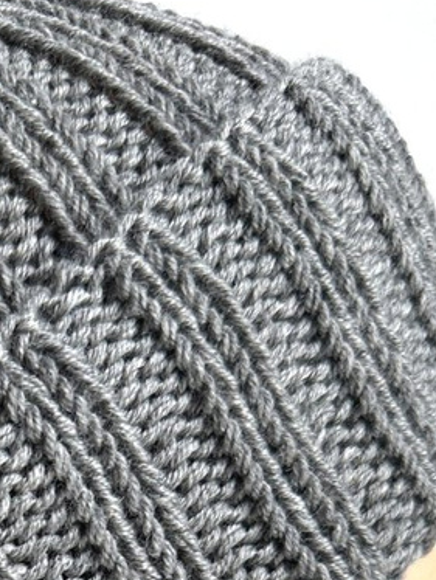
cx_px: -59
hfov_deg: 18.4
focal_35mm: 77
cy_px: 833
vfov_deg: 21.7
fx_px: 1292
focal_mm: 6.86
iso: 64
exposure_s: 1/137
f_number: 1.78
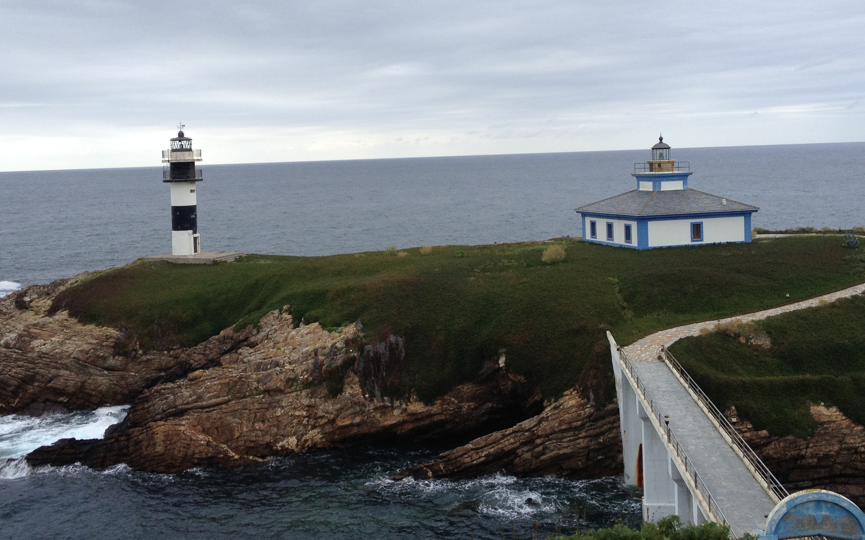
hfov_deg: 42.6
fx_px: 1108
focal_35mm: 47
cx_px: 391
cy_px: 187
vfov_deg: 27.3
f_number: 2.4
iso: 64
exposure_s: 1/265
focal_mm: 4.28
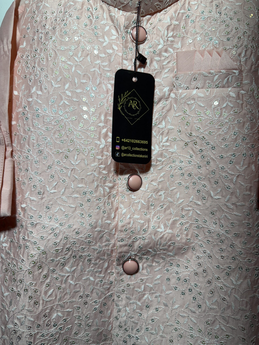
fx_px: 239
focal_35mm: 24
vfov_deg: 71.6
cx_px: 130
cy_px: 172
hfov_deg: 56.8
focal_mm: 6.76
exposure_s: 1/580
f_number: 1.78
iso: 80
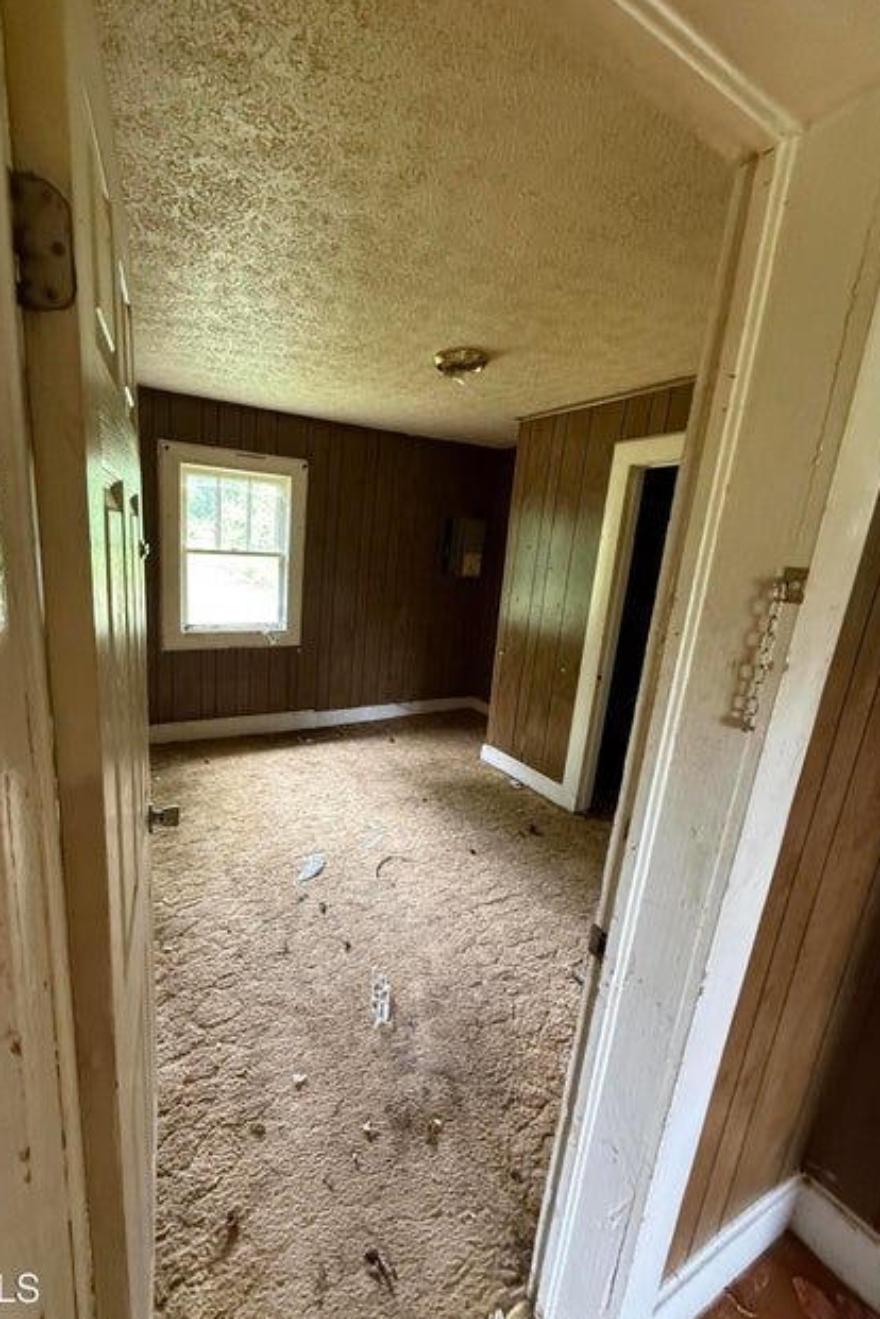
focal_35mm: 15
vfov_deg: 100.4
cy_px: 671
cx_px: 383
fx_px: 550
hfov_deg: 77.0
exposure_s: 1/60
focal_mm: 2.22
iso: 640
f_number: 2.2
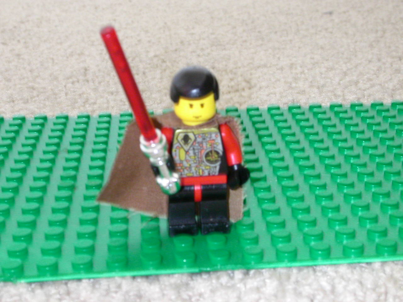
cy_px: 151
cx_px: 202
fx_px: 792
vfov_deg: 21.6
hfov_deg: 28.6
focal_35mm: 68
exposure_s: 1/1.9
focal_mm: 10.4
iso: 200
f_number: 6.1
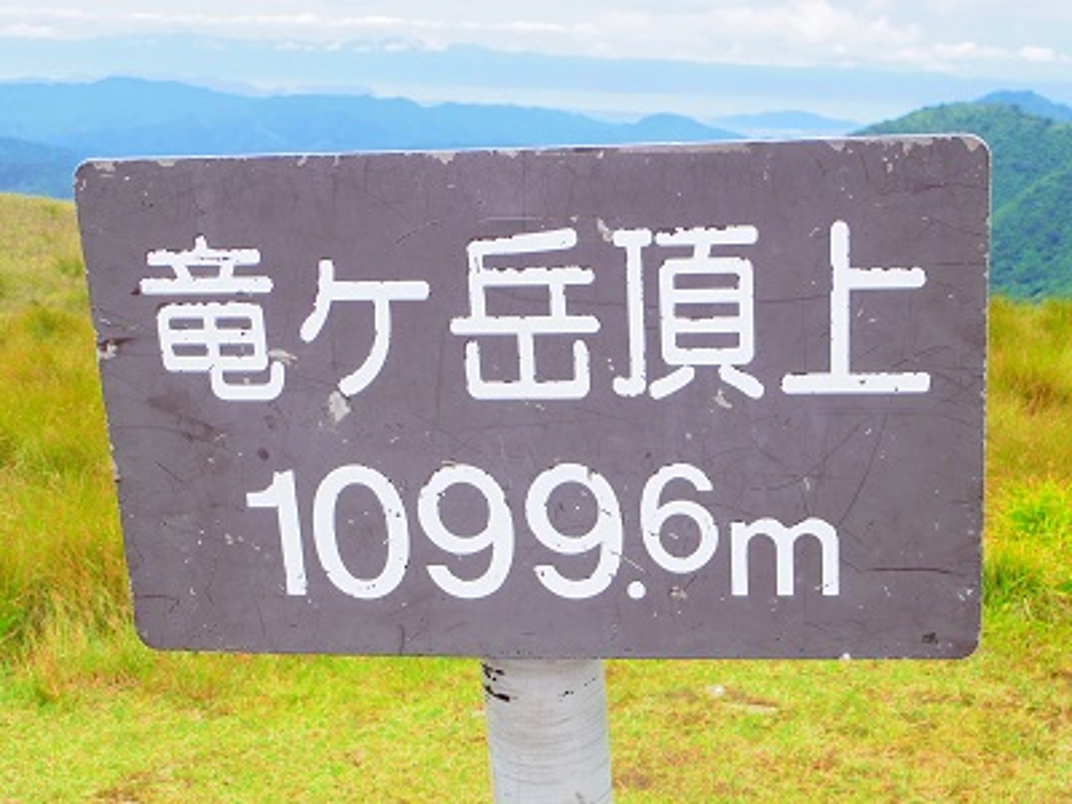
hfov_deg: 32.7
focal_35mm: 59
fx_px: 1827
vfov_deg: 24.8
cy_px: 402
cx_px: 536
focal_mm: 12.8
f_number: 4.5
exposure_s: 1/160
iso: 200
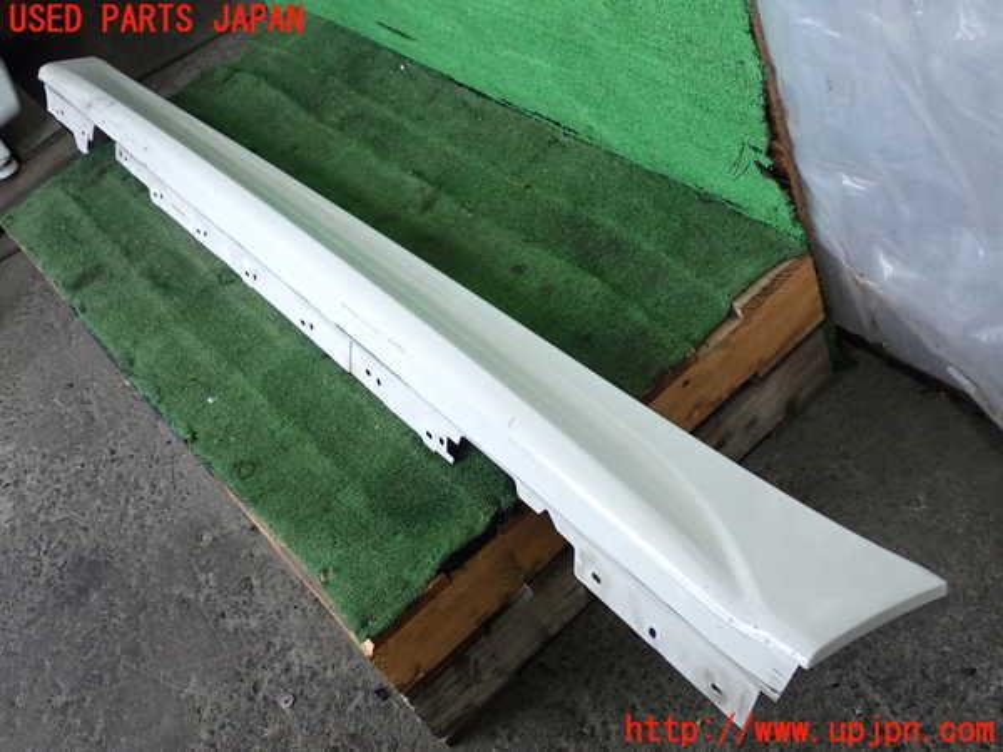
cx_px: 502
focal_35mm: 41
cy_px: 376
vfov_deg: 35.1
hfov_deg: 45.8
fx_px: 1188
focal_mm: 7.31
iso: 500
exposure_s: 1/125
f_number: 2.8
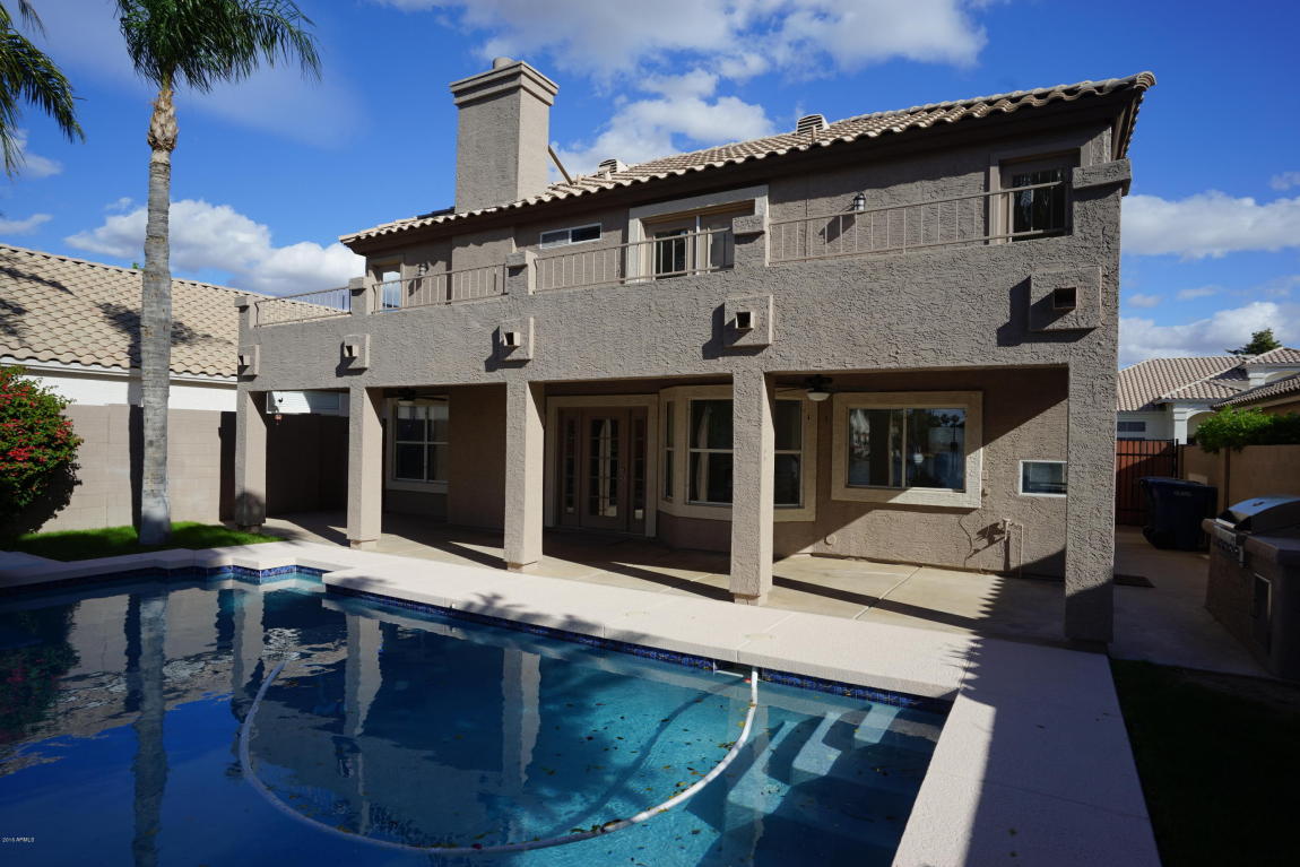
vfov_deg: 64.6
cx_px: 650
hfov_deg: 86.9
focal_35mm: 19
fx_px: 686
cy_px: 434
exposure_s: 1/80
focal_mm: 19
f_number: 11
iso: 100
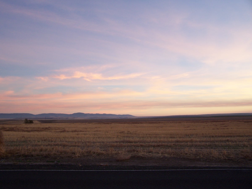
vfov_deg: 37.7
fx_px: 277
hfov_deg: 49.0
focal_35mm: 38
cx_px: 126
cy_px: 94
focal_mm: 6.3
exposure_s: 1/30
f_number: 2.8
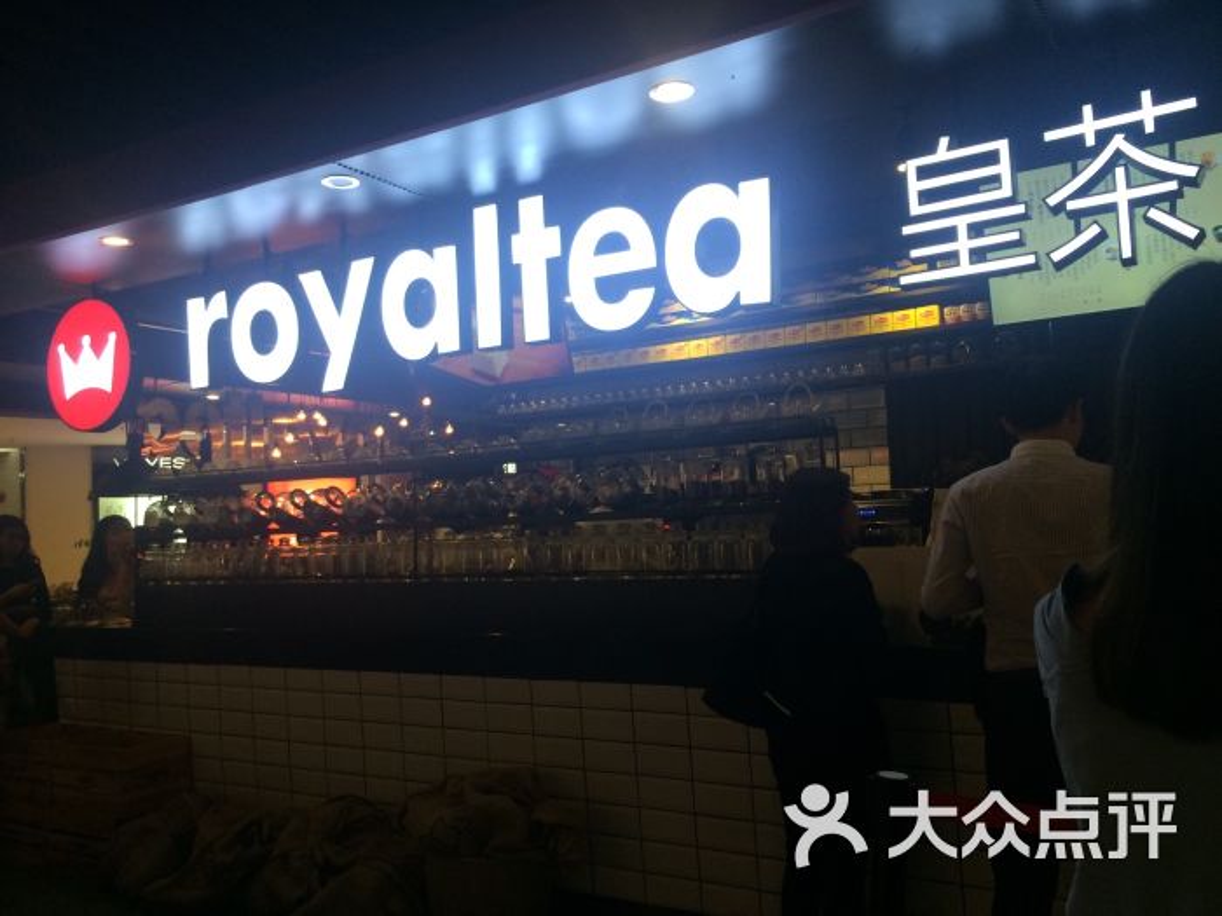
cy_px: 458
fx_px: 1024
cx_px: 611
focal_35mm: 29
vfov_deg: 48.2
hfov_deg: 61.7
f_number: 2.2
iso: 50
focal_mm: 4.15
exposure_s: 1/33
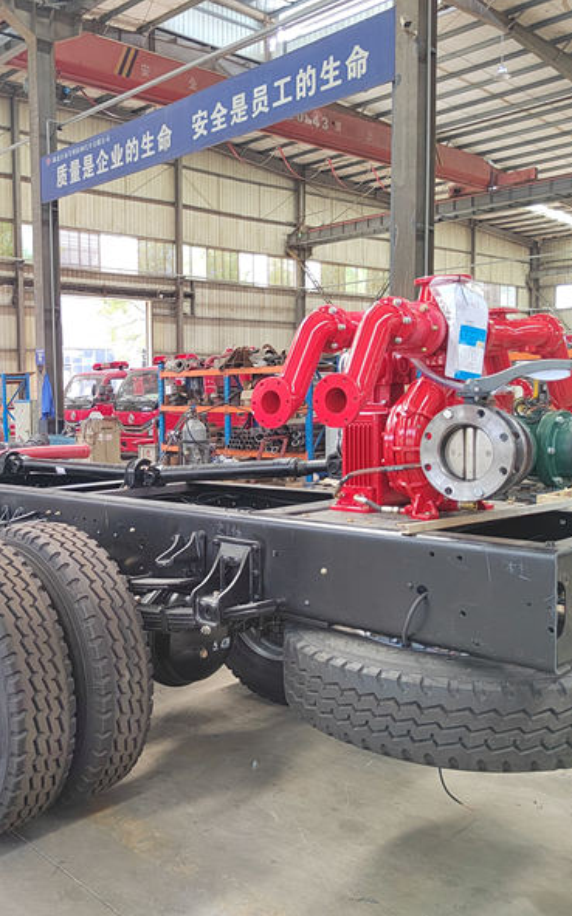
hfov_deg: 37.1
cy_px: 463
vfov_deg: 58.2
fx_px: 824
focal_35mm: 33
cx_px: 124
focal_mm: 5.52
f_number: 1.9
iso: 544
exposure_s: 1/60
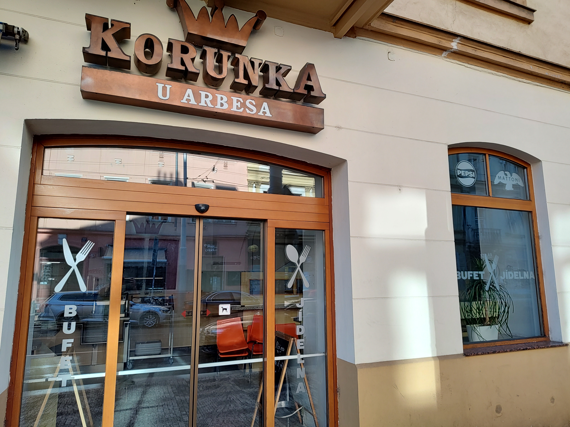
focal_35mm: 23
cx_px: 285
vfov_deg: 58.9
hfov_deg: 73.9
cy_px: 214
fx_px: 379
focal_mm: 5.56
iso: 100
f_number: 1.8
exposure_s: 1/520
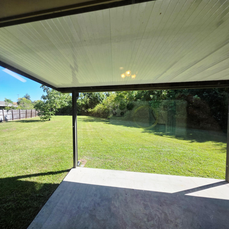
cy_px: 114
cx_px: 89
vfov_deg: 87.4
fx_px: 120
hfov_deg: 86.0
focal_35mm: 16
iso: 40
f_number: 1.9
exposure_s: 1/526
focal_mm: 2.2
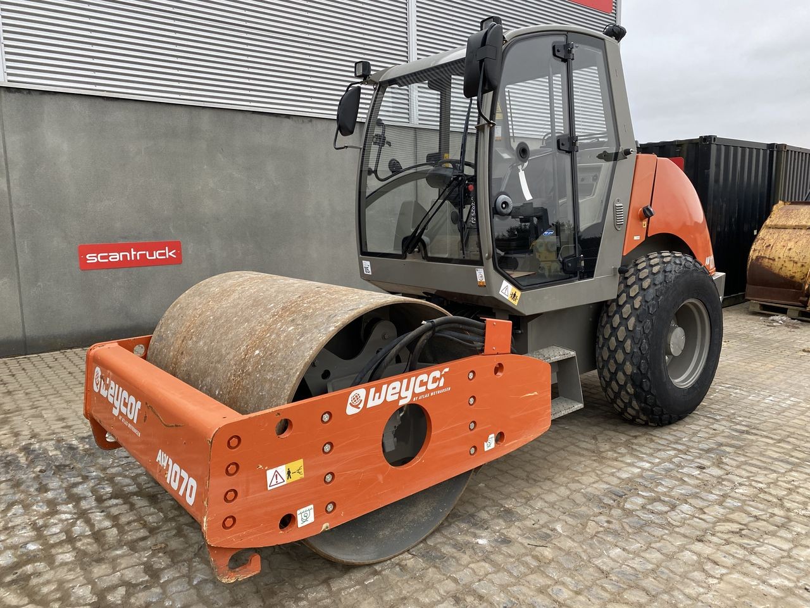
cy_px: 304
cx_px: 405
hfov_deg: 67.3
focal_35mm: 26
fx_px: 608
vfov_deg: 53.1
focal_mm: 4.25
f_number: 1.8
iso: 125
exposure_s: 1/117
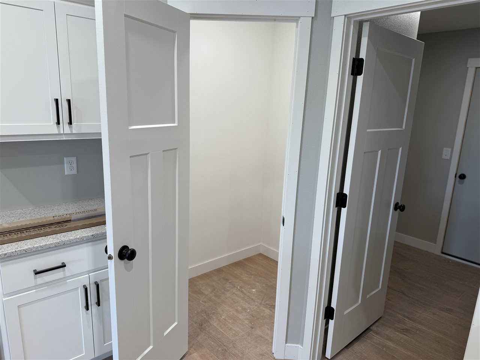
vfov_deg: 56.8
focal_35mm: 24
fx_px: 333
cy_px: 180
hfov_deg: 71.6
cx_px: 240
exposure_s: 1/120
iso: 100
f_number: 1.78
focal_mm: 6.76
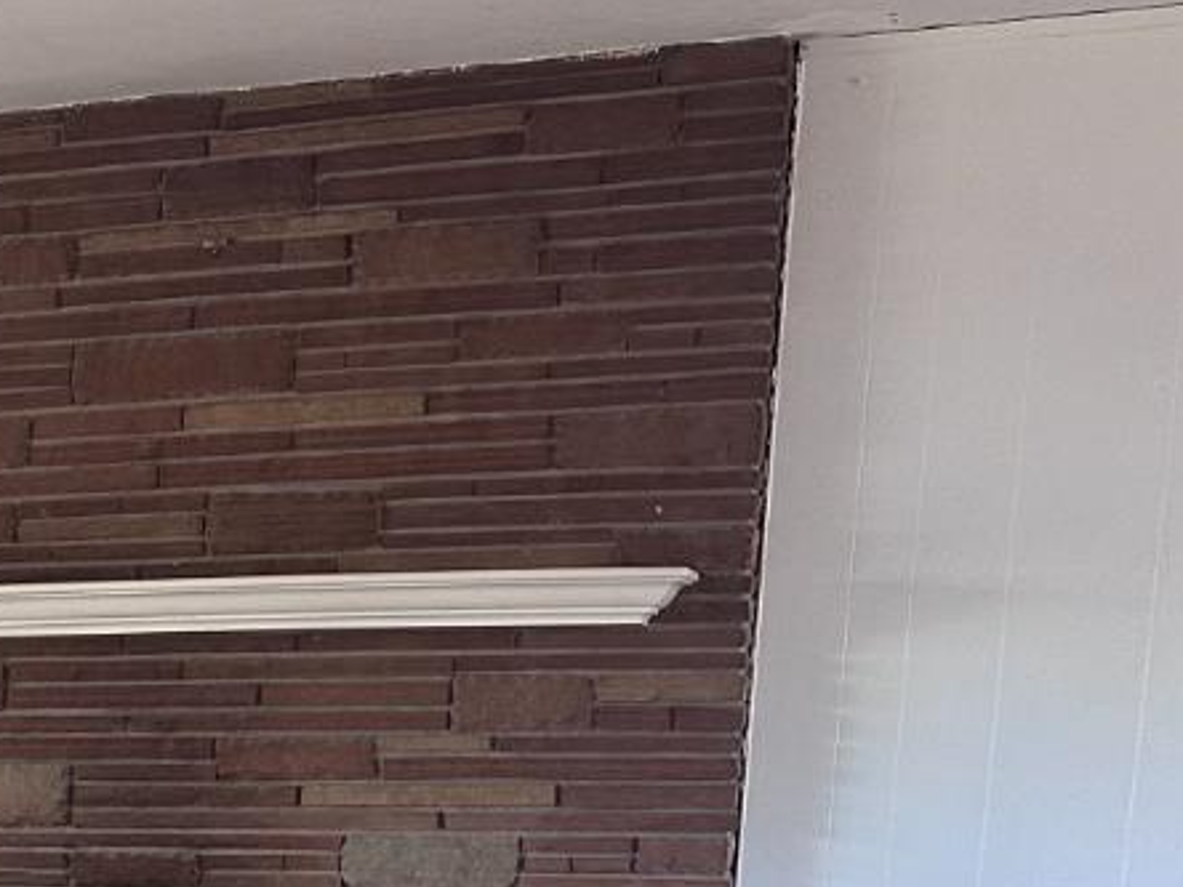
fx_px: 2768
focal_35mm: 81
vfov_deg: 16.9
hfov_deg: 21.2
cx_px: -472
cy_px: 1240
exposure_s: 1/121
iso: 200
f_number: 1.78
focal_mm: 6.86
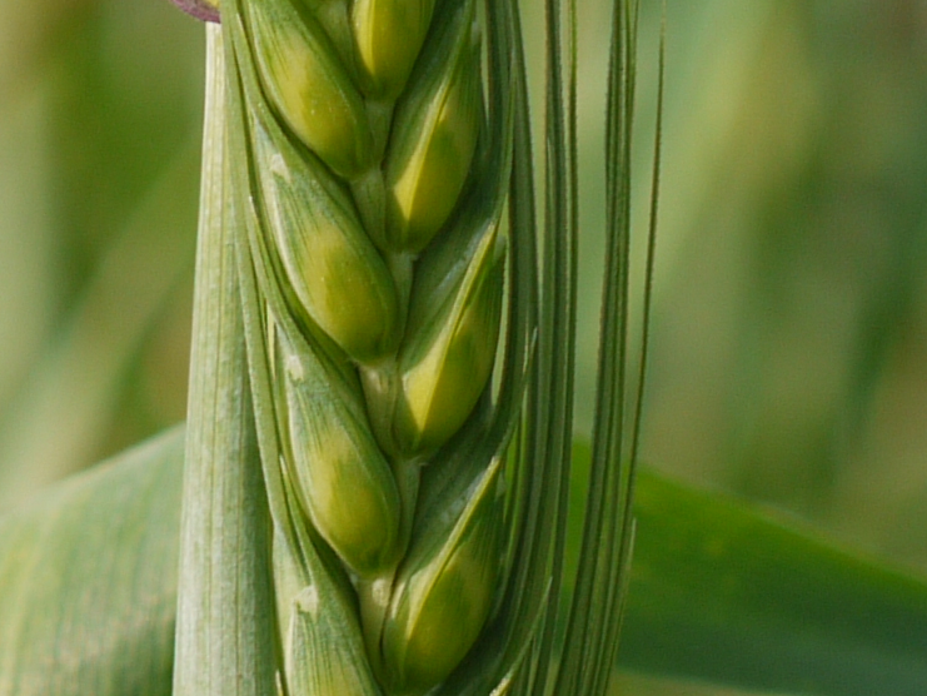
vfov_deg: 3.0
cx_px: -59
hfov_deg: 4.0
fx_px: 13178
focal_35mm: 492
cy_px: 263
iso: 100
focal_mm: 45
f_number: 6.3
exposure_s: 1/250
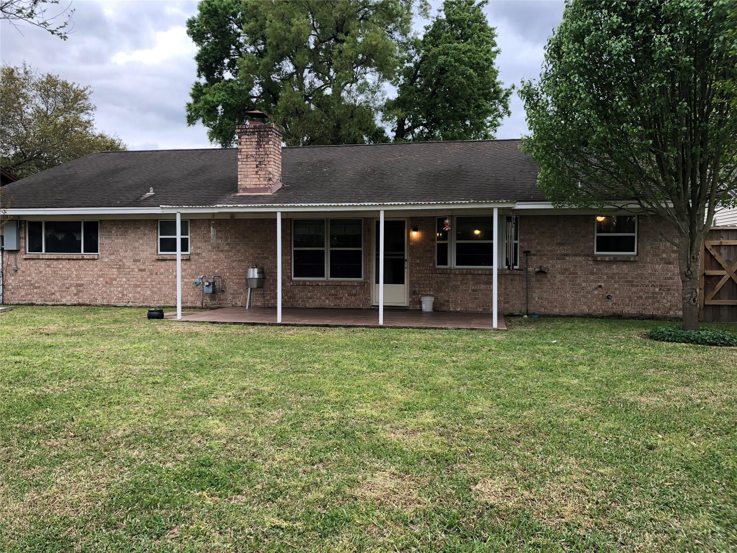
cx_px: 368
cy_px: 276
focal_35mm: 28
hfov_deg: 63.4
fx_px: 596
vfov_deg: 49.7
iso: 20
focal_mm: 4
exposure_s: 1/125
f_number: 1.8
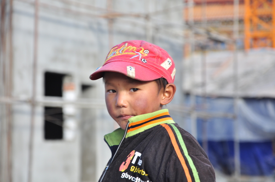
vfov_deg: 8.7
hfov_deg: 13.1
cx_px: 138
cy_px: 91
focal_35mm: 158
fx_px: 1202
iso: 200
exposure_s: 1/100
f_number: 7.1
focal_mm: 105
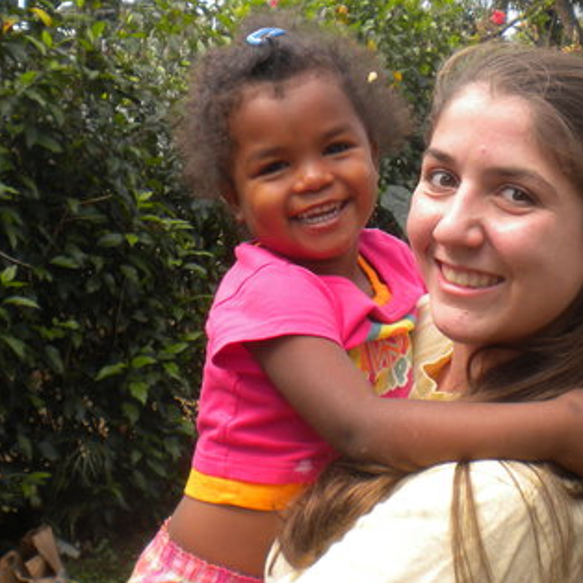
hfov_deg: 27.2
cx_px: 349
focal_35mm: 63
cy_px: 264
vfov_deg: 27.3
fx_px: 1200
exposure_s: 1/160
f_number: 4.6
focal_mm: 6.3
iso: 80
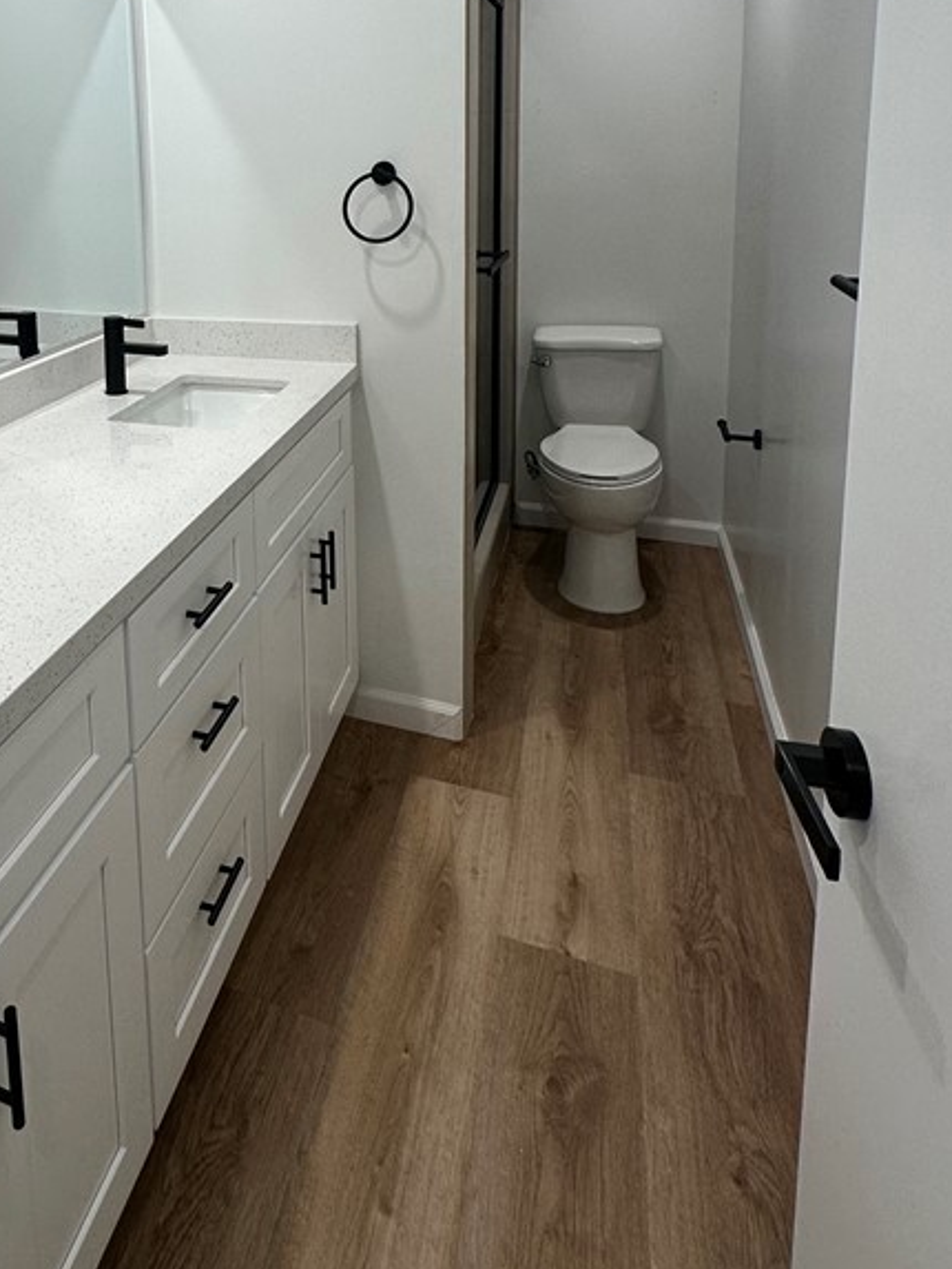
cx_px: 186
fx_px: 916
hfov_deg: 51.4
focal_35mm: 25
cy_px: 286
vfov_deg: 64.3
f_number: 2.2
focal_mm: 2.22
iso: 80
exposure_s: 1/120
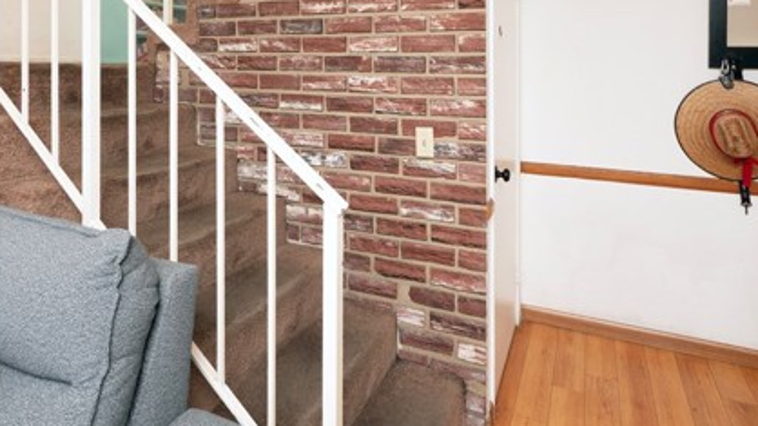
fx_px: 502
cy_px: 83
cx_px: 354
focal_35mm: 25
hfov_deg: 74.0
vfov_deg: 43.7
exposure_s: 1/5
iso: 320
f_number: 8
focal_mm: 7
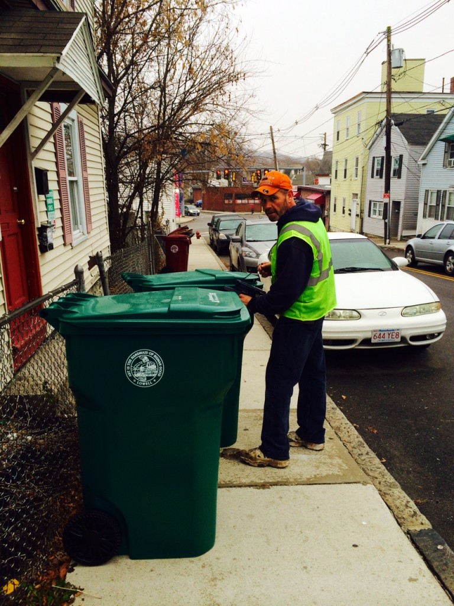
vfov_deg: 60.0
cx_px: 227
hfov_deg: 46.8
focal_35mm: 30
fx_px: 525
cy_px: 303
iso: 50
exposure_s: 1/120
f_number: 2.2
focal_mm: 4.12
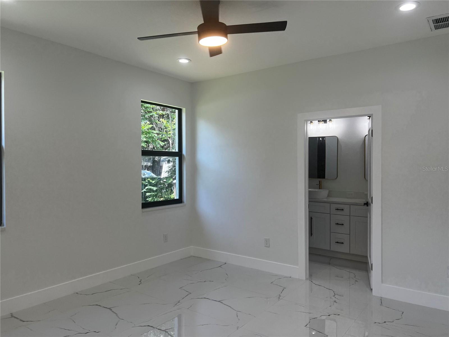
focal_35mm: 26
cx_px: 224
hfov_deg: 67.3
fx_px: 337
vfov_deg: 53.1
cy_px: 168
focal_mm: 5.7
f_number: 1.5
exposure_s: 1/192
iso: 40
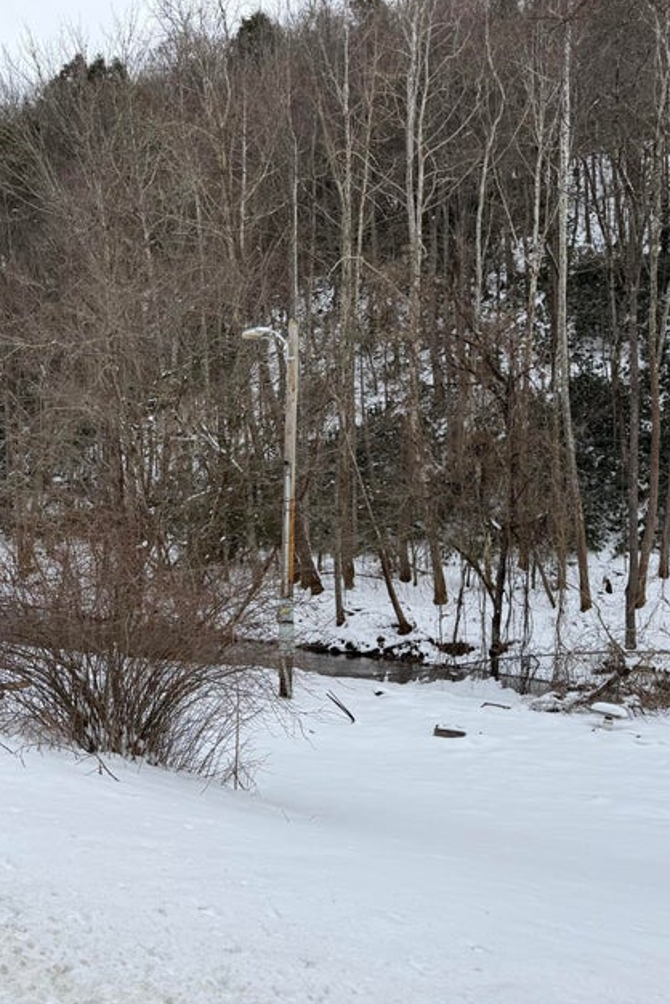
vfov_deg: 55.8
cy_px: 496
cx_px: 147
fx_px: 948
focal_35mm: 34
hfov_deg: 37.7
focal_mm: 6.76
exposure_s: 1/3021
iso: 80
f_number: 1.78
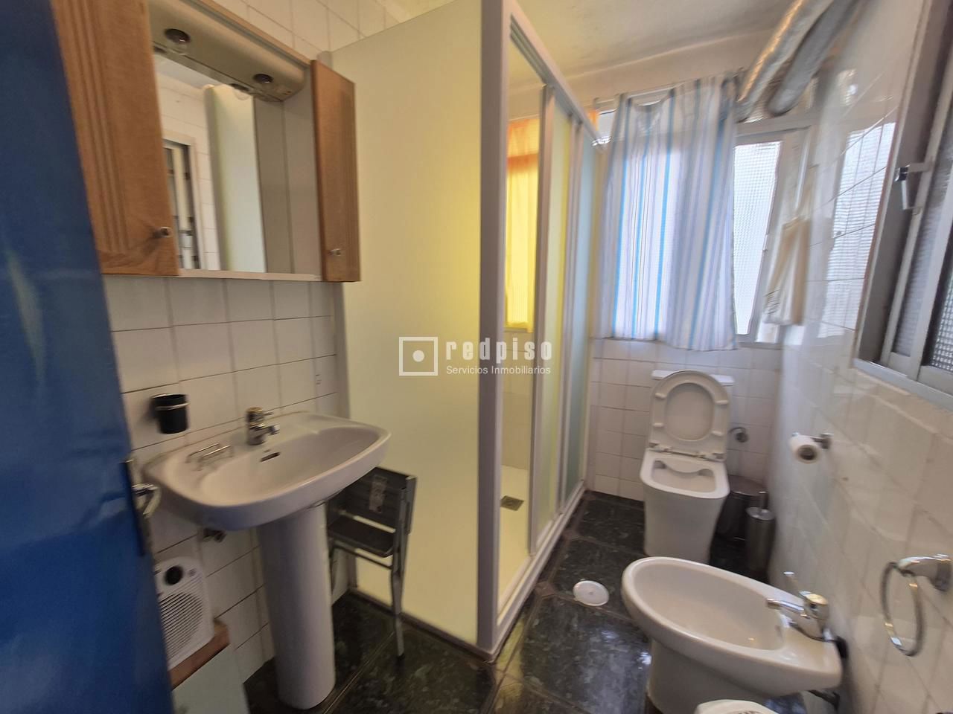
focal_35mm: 13
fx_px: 358
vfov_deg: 89.9
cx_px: 476
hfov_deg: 106.2
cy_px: 357
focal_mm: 2.2
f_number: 2.2
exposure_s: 1/50
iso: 50
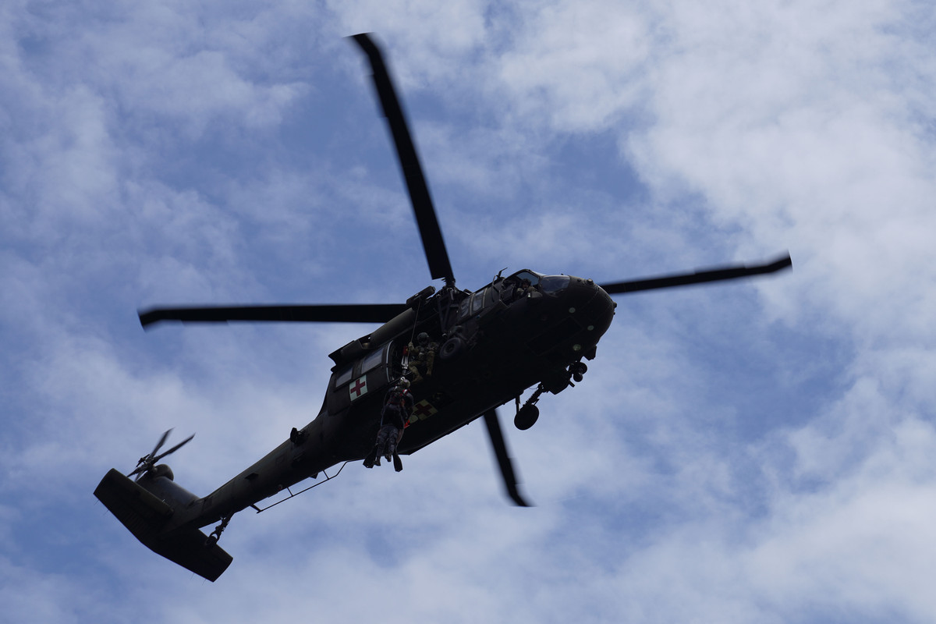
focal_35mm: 70
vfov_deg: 19.5
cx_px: 468
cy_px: 312
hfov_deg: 28.8
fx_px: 1820
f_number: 6.3
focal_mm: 70
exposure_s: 1/640
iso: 100
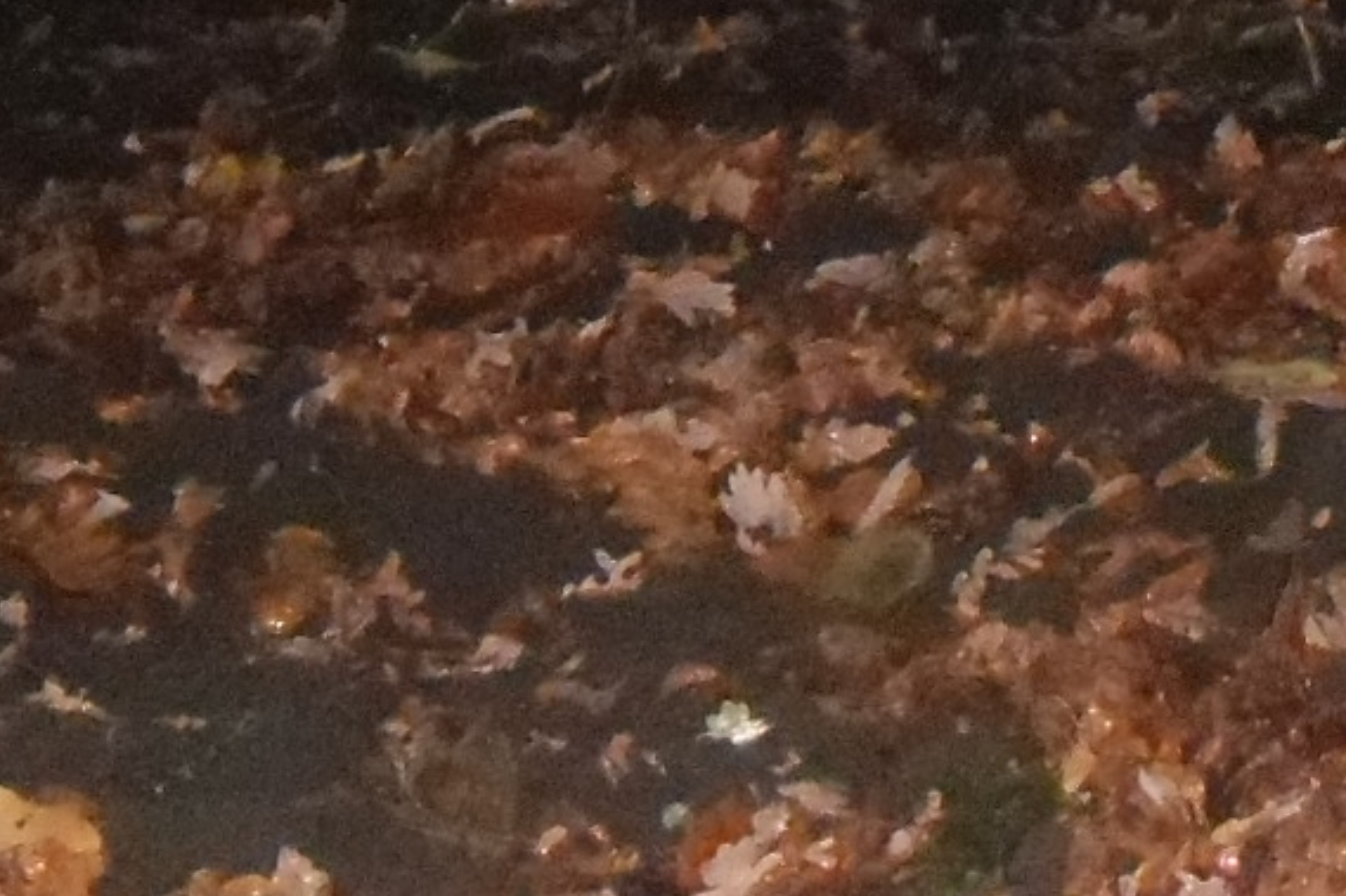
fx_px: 4784
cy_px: -608
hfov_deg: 15.6
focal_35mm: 128
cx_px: 1450
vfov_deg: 10.2
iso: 400
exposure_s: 1/45
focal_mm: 4.9
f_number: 3.5
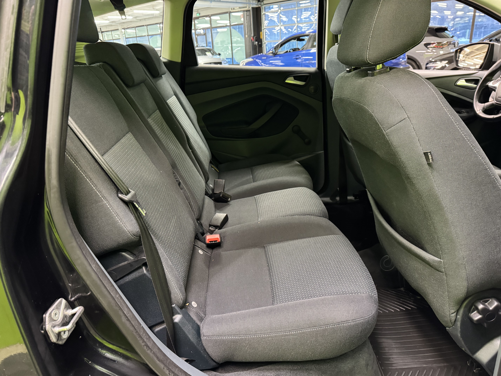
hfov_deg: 71.6
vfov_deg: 56.8
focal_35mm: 24
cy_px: 188
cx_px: 250
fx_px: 347
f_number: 1.78
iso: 800
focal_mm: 6.76
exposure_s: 1/33
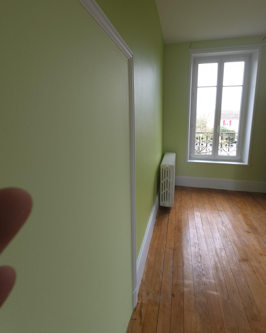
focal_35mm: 15
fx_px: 148
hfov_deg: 83.8
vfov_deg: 96.2
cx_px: 146
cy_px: 144
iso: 50
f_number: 1.9
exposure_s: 1/33
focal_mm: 2.2
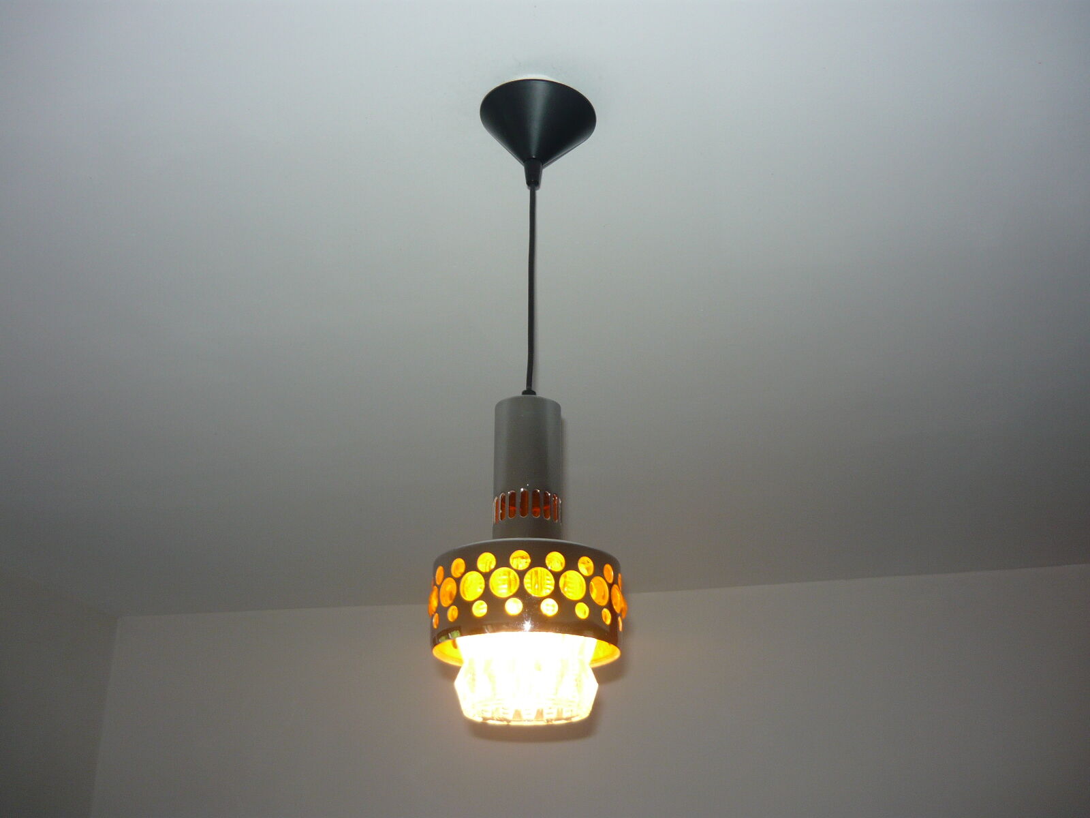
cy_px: 409
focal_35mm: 33
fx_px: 1039
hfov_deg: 55.4
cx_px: 545
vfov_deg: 42.9
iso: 100
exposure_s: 1/30
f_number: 2.8
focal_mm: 5.5
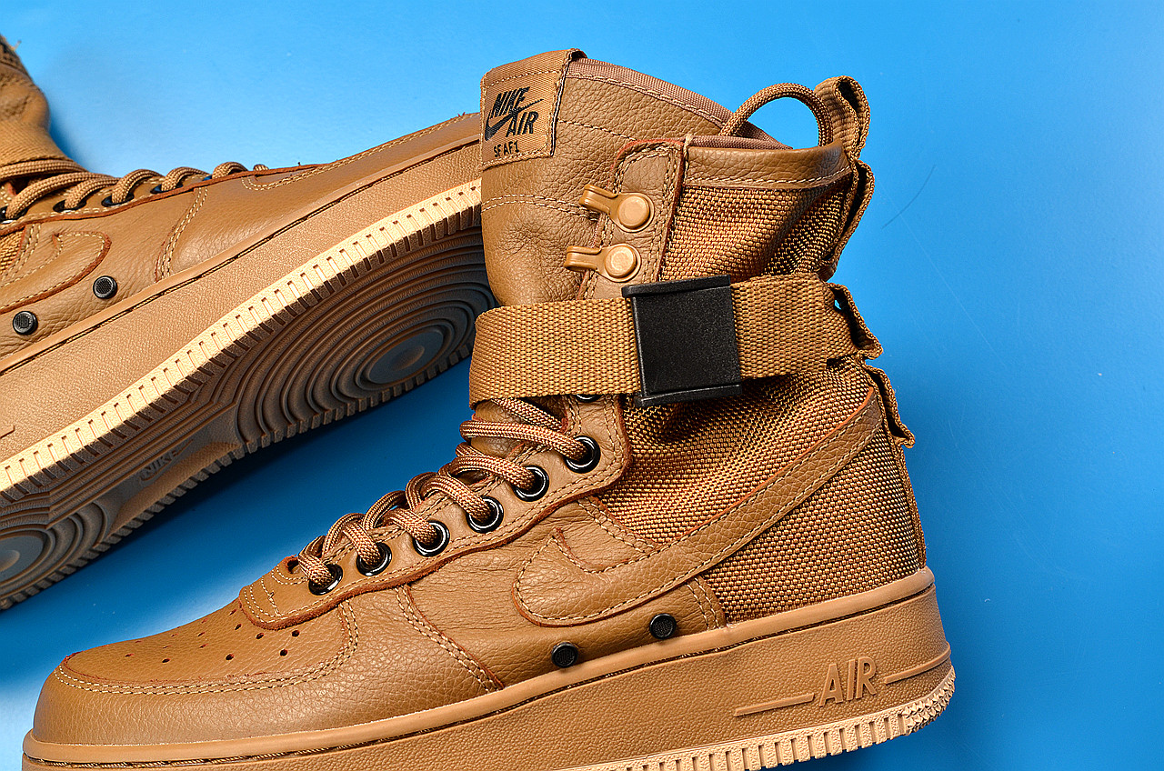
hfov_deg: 37.9
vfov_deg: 25.6
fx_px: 1694
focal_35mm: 52
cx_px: 582
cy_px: 386
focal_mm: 35
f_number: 8
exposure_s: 1/100
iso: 250
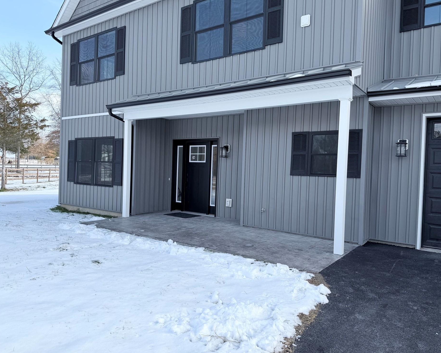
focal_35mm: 26
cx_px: 223
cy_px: 178
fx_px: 339
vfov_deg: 54.9
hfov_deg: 66.0
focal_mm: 6.76
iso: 80
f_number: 1.78
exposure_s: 1/2370
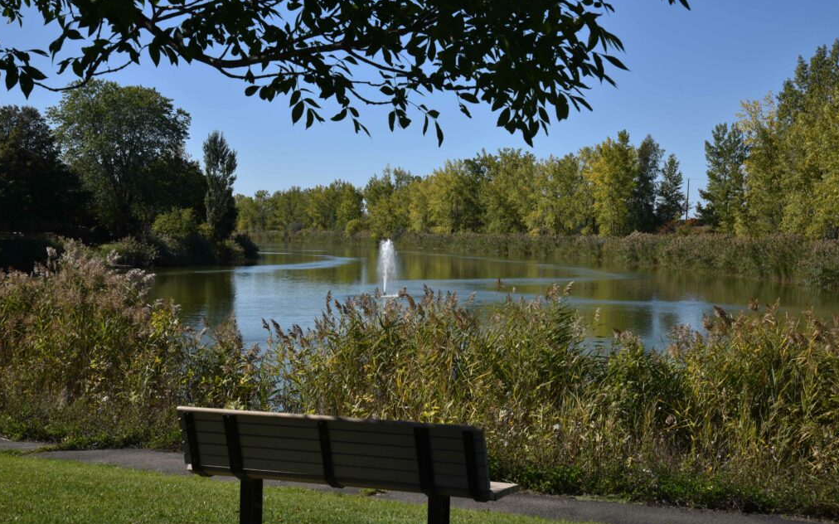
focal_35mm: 64
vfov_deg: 20.3
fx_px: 1463
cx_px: 420
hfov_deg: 32.0
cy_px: 261
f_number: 14
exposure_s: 1/40
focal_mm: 62
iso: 50
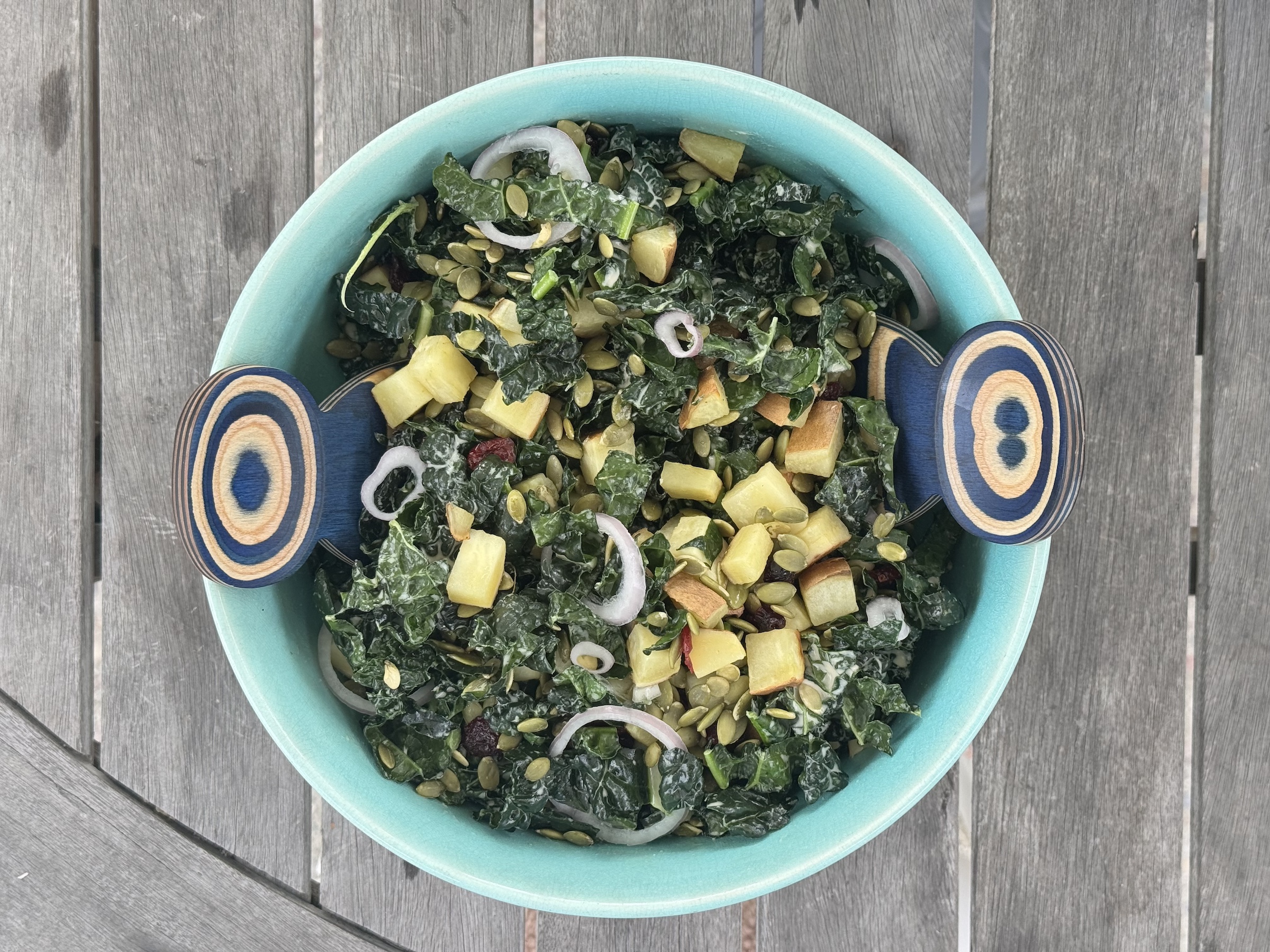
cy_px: 476
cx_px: 635
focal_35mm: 48
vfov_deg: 30.3
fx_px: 1761
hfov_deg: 39.7
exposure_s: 1/420
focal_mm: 6.76
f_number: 1.78
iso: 64
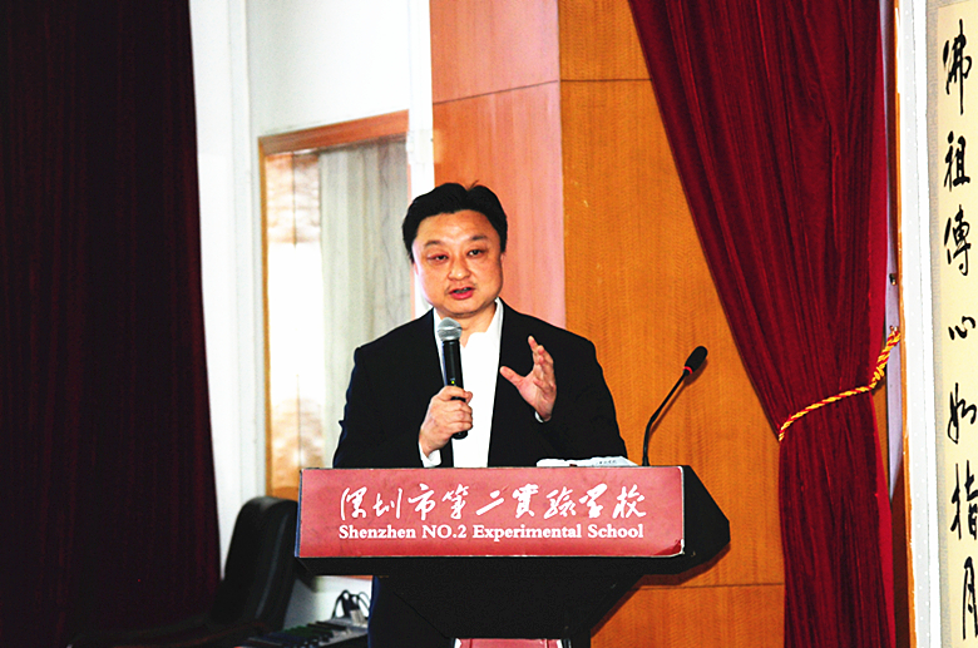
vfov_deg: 8.1
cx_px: 489
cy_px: 324
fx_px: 4556
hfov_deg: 12.3
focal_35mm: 168
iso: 1000
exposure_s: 1/100
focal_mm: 112
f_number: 4
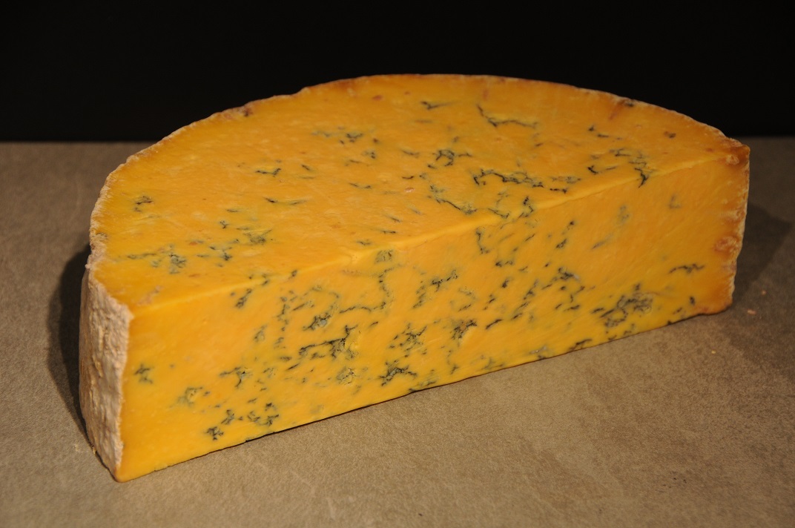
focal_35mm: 135
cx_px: 398
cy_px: 264
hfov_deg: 15.2
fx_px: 2978
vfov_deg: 10.1
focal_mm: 90
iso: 400
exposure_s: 1/250
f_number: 8
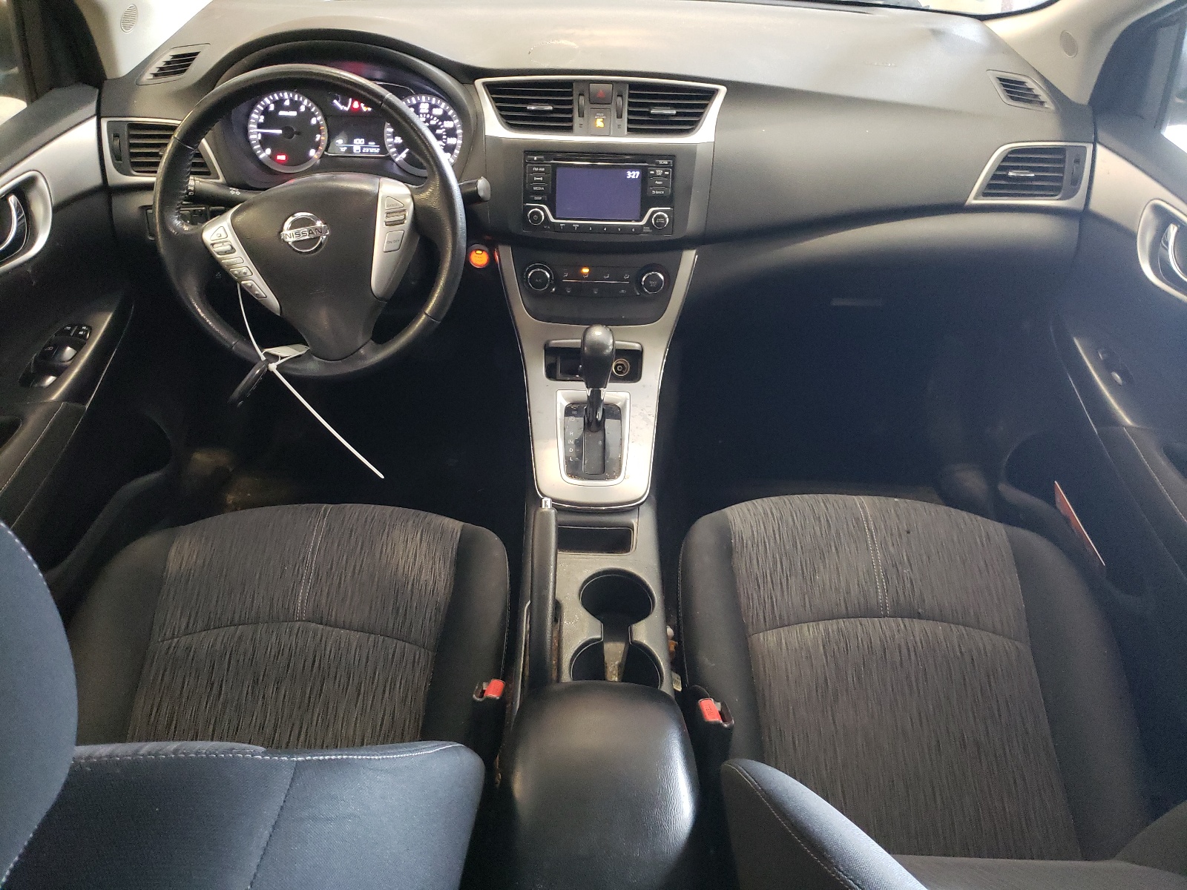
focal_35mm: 26
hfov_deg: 67.3
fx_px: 892
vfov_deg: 53.1
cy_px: 445
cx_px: 594
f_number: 1.5
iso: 445
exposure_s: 1/24
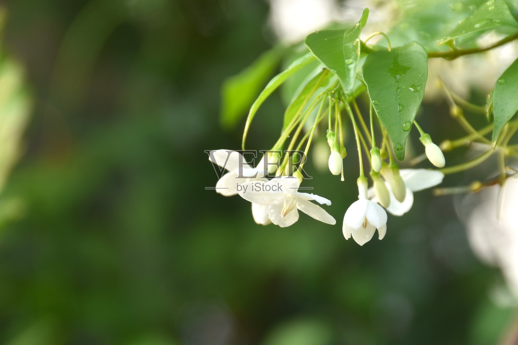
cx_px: 259
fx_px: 3022
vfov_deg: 6.5
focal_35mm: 210
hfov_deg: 9.8
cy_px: 172
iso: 100
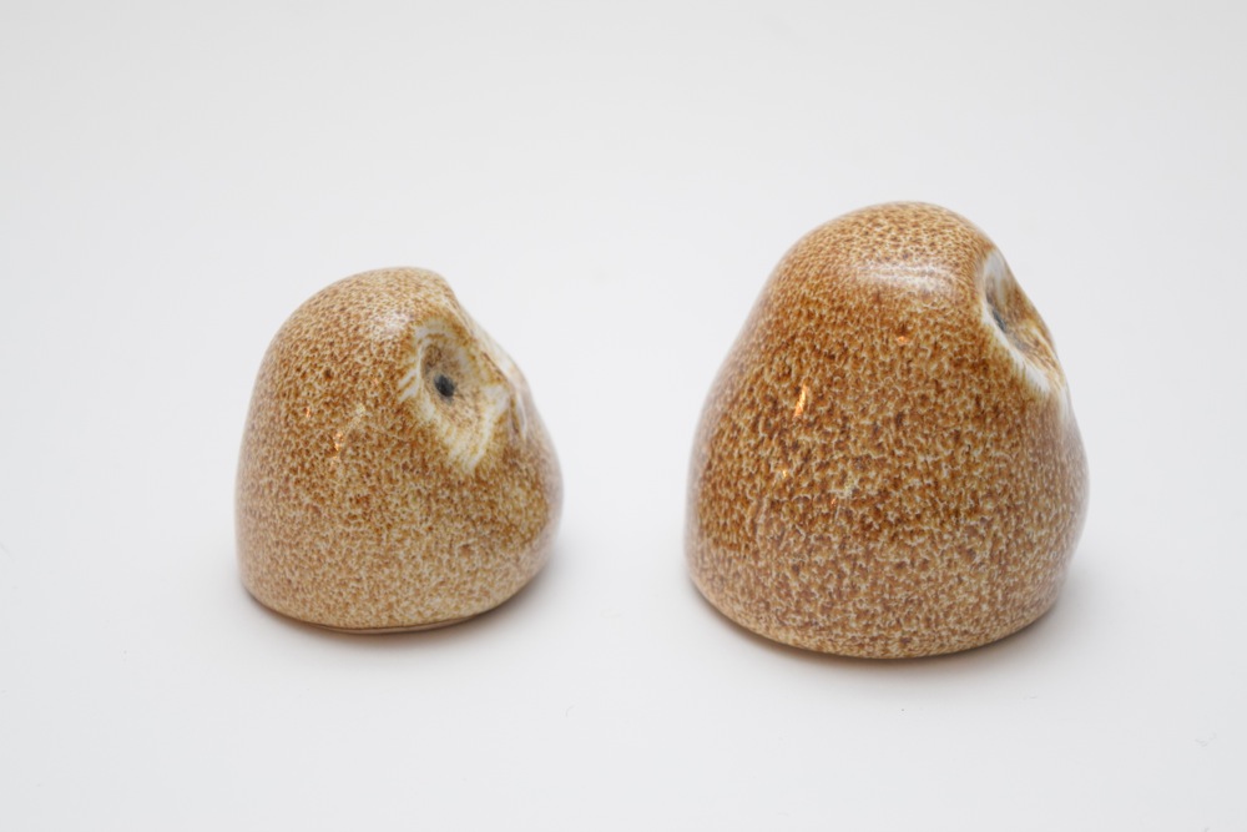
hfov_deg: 24.6
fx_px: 2858
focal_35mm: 82
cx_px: 624
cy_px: 416
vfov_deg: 16.6
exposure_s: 1/60
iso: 800
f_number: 5.6
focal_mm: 55
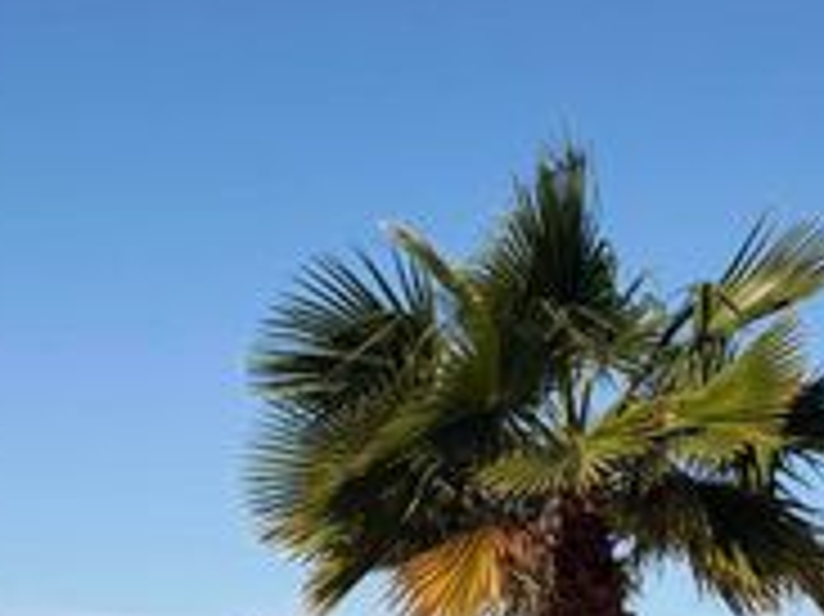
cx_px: 338
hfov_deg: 15.1
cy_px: 767
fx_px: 3116
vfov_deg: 11.1
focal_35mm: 131
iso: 64
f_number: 1.78
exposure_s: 1/8772
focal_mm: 6.76
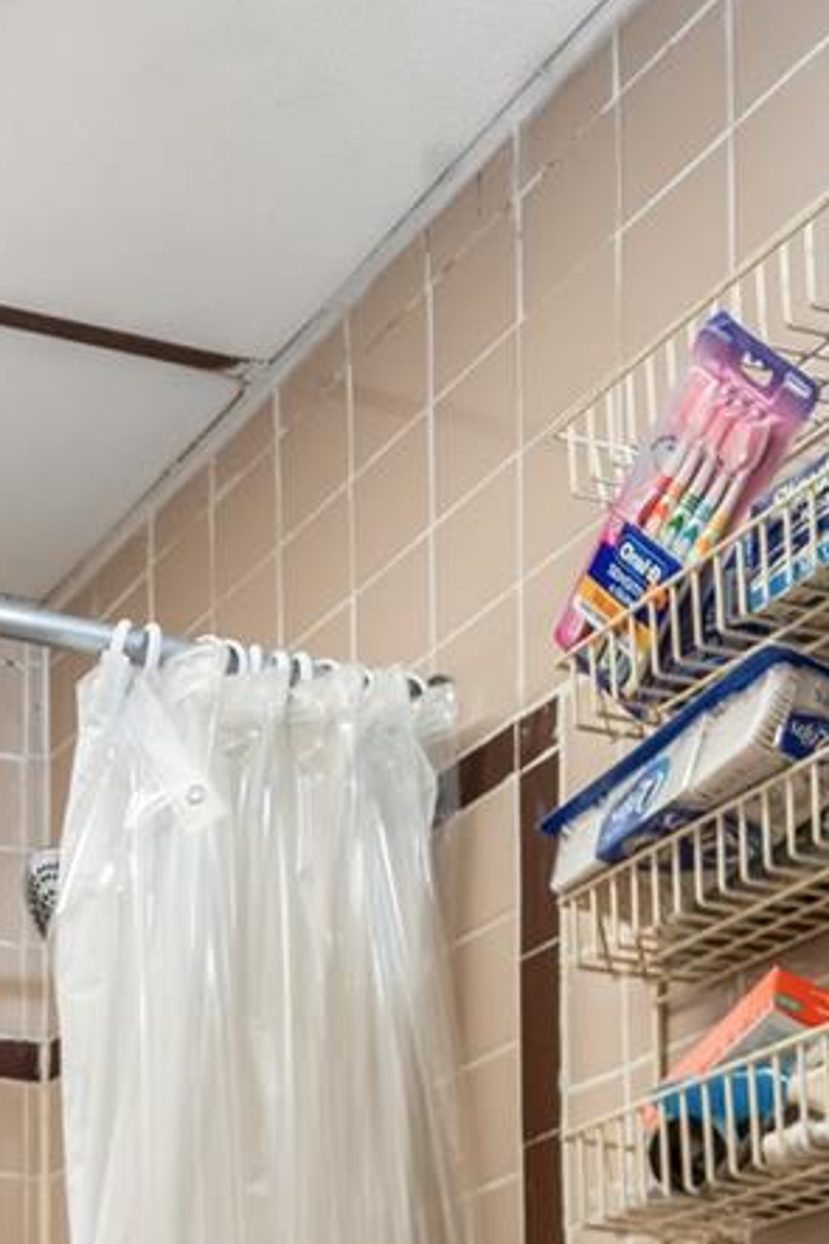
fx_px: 2039
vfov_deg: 29.5
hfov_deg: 19.1
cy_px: 1466
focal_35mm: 59
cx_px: -534
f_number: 9
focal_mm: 17
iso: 250
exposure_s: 1/5
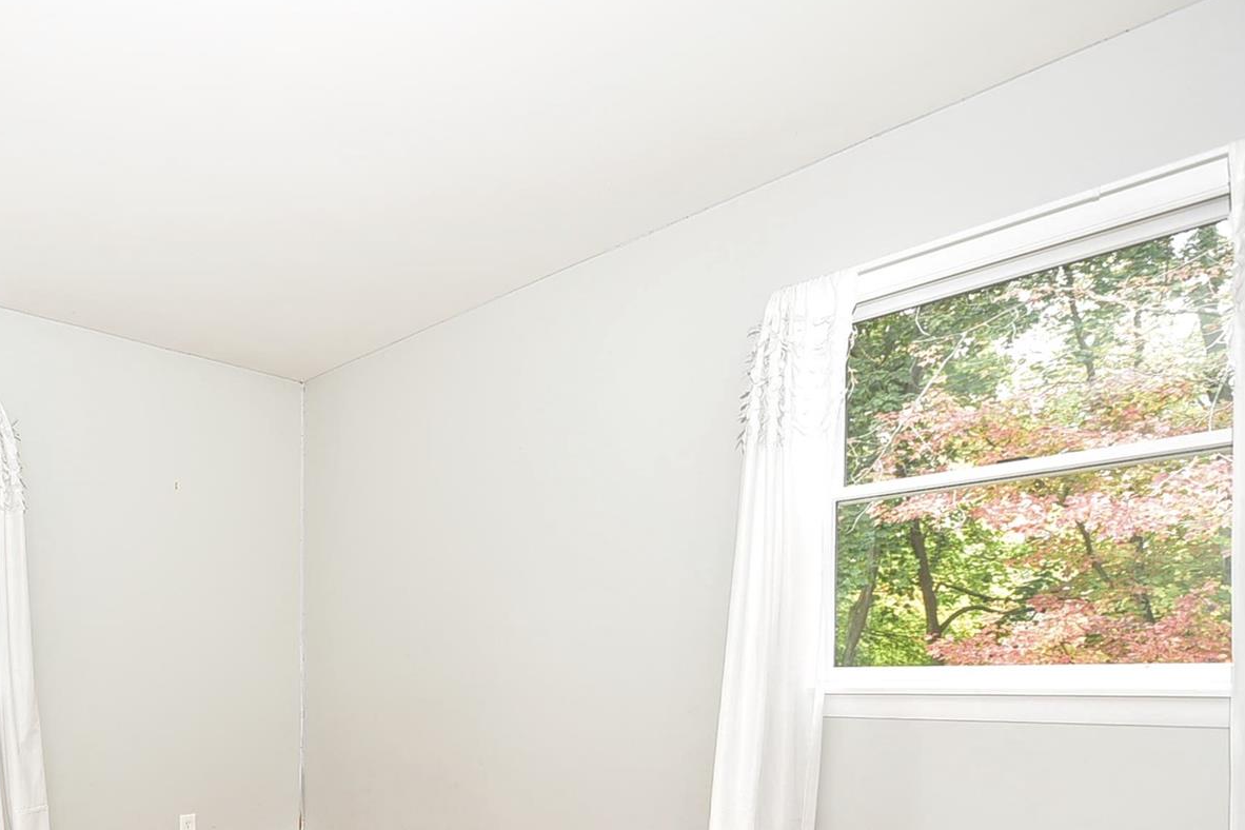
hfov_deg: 63.7
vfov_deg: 46.0
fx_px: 899
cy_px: 708
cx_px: 258
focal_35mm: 26
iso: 250
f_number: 3.2
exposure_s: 1/60
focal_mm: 15
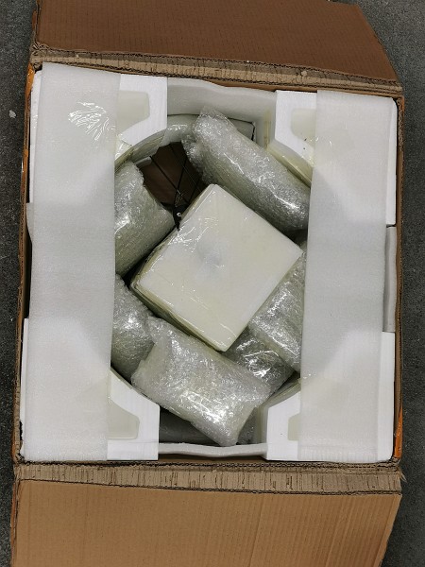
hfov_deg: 30.3
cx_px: 212
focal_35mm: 48
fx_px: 786
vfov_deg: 39.7
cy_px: 284
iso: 80
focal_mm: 5.58
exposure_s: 1/100
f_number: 1.8
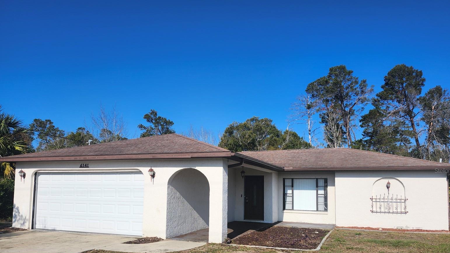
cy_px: 170
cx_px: 229
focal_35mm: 26
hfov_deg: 71.9
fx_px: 310
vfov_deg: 43.7
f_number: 1.8
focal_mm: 5.54
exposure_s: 1/2643
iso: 25
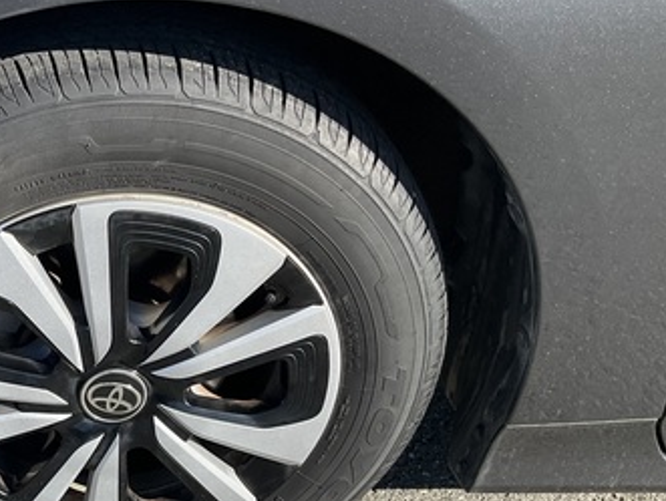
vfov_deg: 25.7
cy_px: 398
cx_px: 38
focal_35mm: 56
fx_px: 1079
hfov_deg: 32.2
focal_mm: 3
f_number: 1.8
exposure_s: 1/700
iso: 25
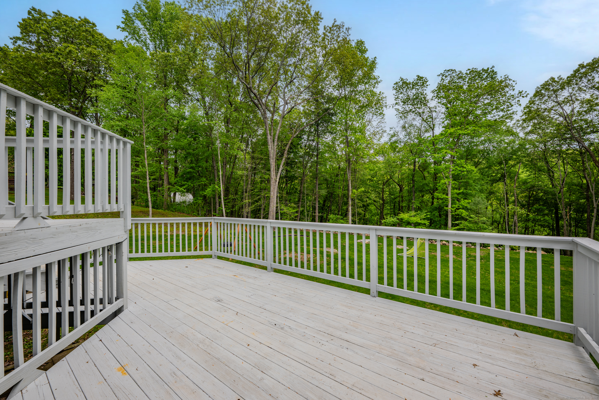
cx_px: 300
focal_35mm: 14
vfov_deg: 81.2
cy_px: 200
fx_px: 233
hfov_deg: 104.3
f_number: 8
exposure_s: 1/250
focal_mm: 14
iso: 125
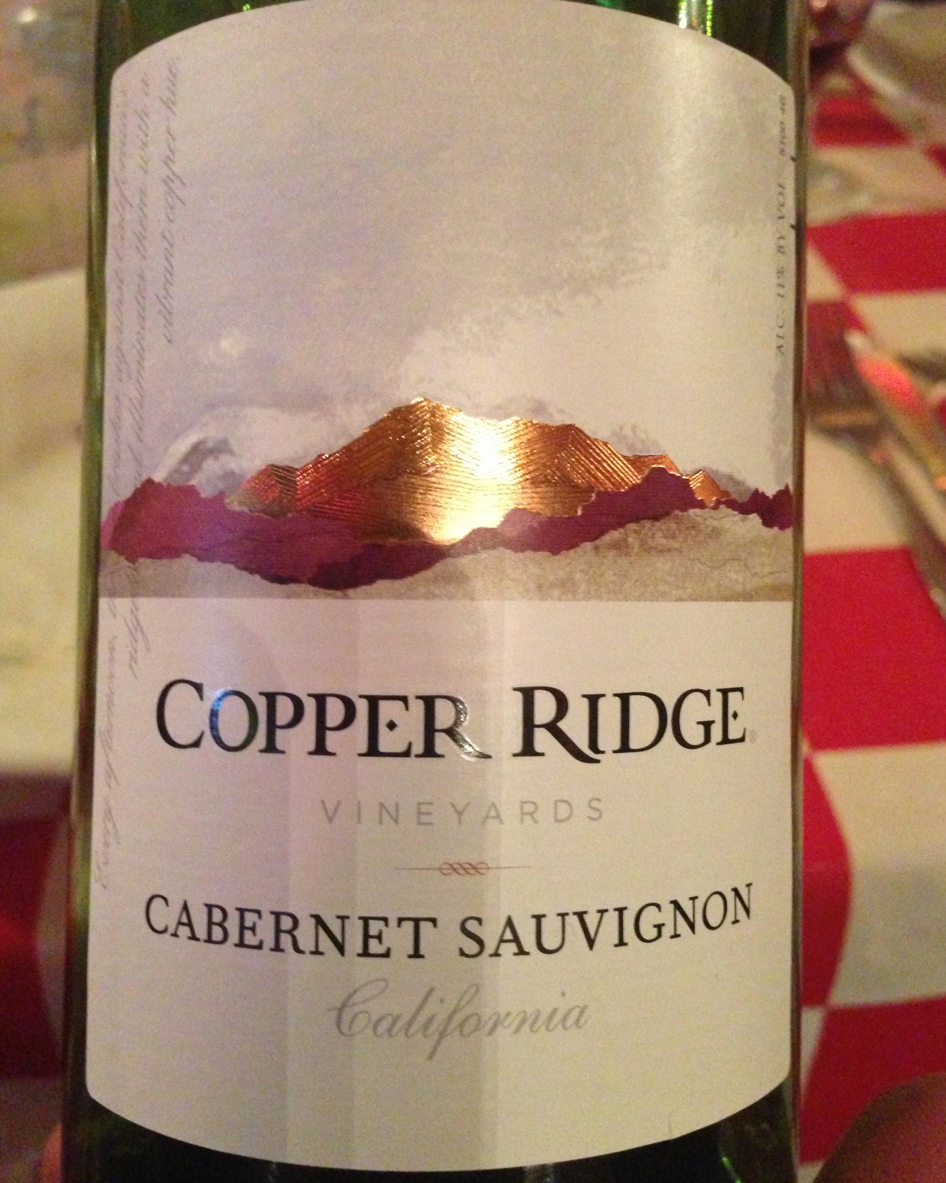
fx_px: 1225
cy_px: 550
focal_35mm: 35
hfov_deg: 42.2
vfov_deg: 51.5
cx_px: 479
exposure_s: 1/15
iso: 800
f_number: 2.4
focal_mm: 4.13
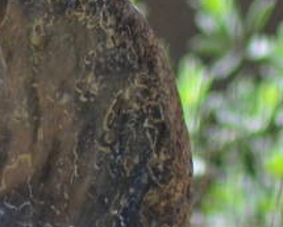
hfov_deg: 0.9
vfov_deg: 0.7
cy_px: 513
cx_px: -272
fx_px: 17514
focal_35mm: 2091
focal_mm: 200
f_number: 4.8
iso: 800
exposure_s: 1/800
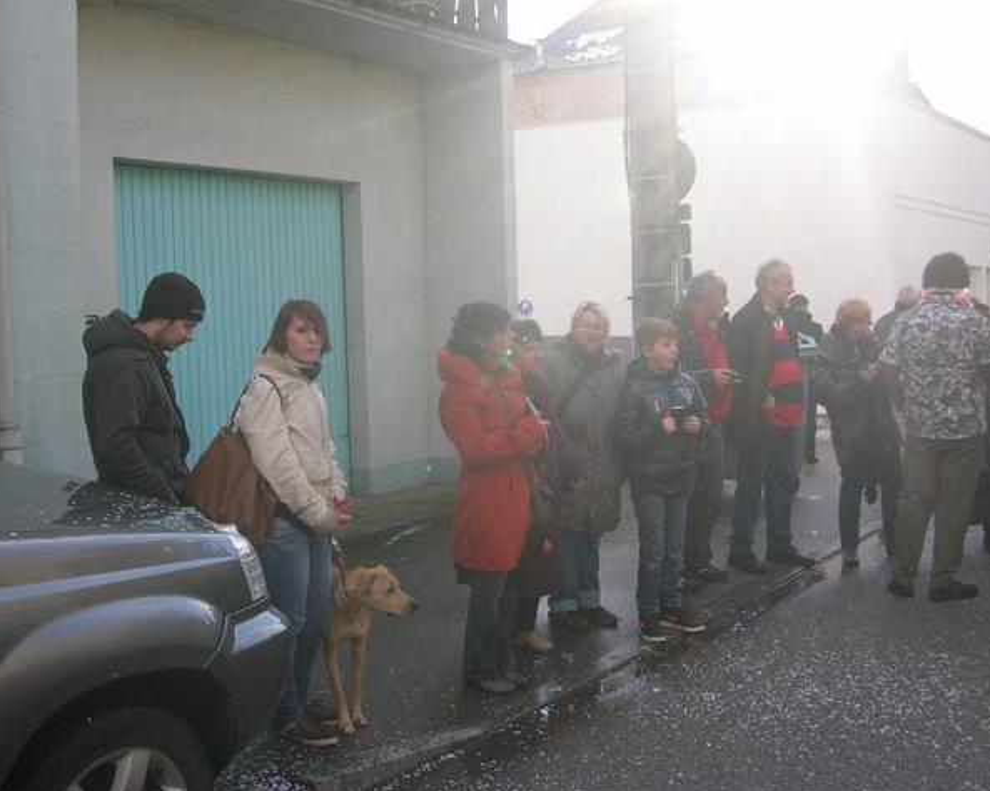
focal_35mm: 39
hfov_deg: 46.8
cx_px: 467
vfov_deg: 38.2
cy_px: 397
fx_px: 1142
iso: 50
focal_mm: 6.2
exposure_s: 1/490
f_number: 2.9
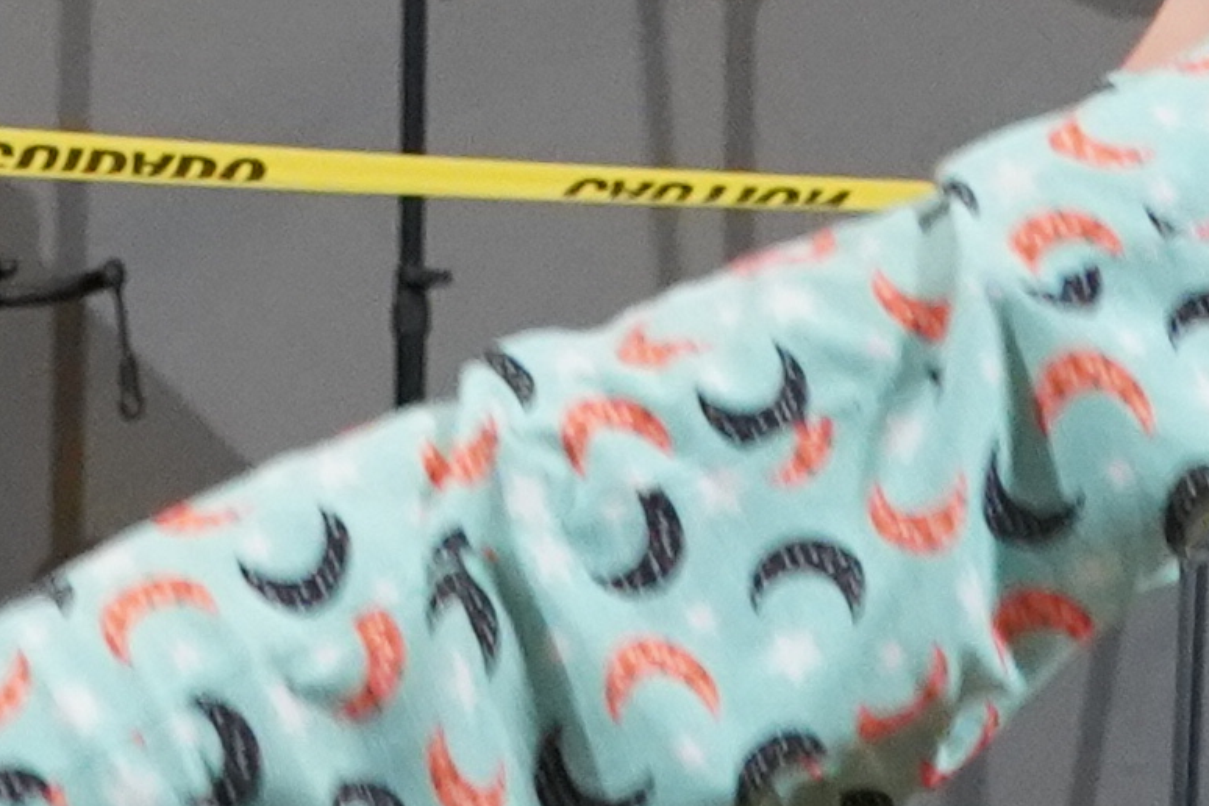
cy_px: -815
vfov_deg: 6.2
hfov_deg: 9.5
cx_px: 426
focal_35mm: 217
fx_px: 7287
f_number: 4
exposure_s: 1/160
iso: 8000
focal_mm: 28
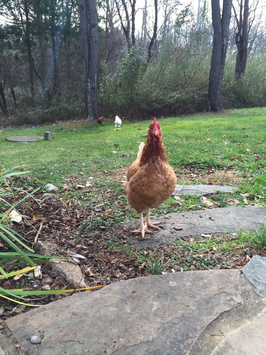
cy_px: 178
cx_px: 133
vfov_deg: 61.7
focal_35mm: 29
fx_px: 297
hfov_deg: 48.2
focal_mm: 4.15
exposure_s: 1/131
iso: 32
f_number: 2.2
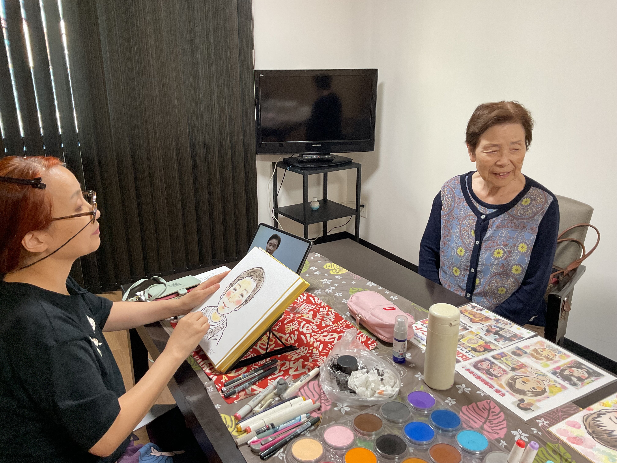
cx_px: 308
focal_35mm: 29
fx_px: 517
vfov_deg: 48.2
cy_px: 232
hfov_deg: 61.7
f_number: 1.8
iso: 125
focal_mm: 3
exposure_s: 1/60
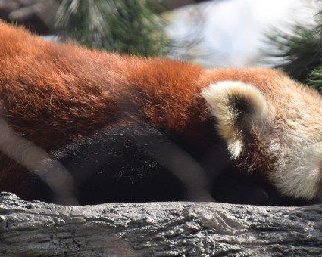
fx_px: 6461
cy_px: 135
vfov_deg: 2.3
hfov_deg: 2.9
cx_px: 142
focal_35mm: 678
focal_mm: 200
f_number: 5.6
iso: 400
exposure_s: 1/1000
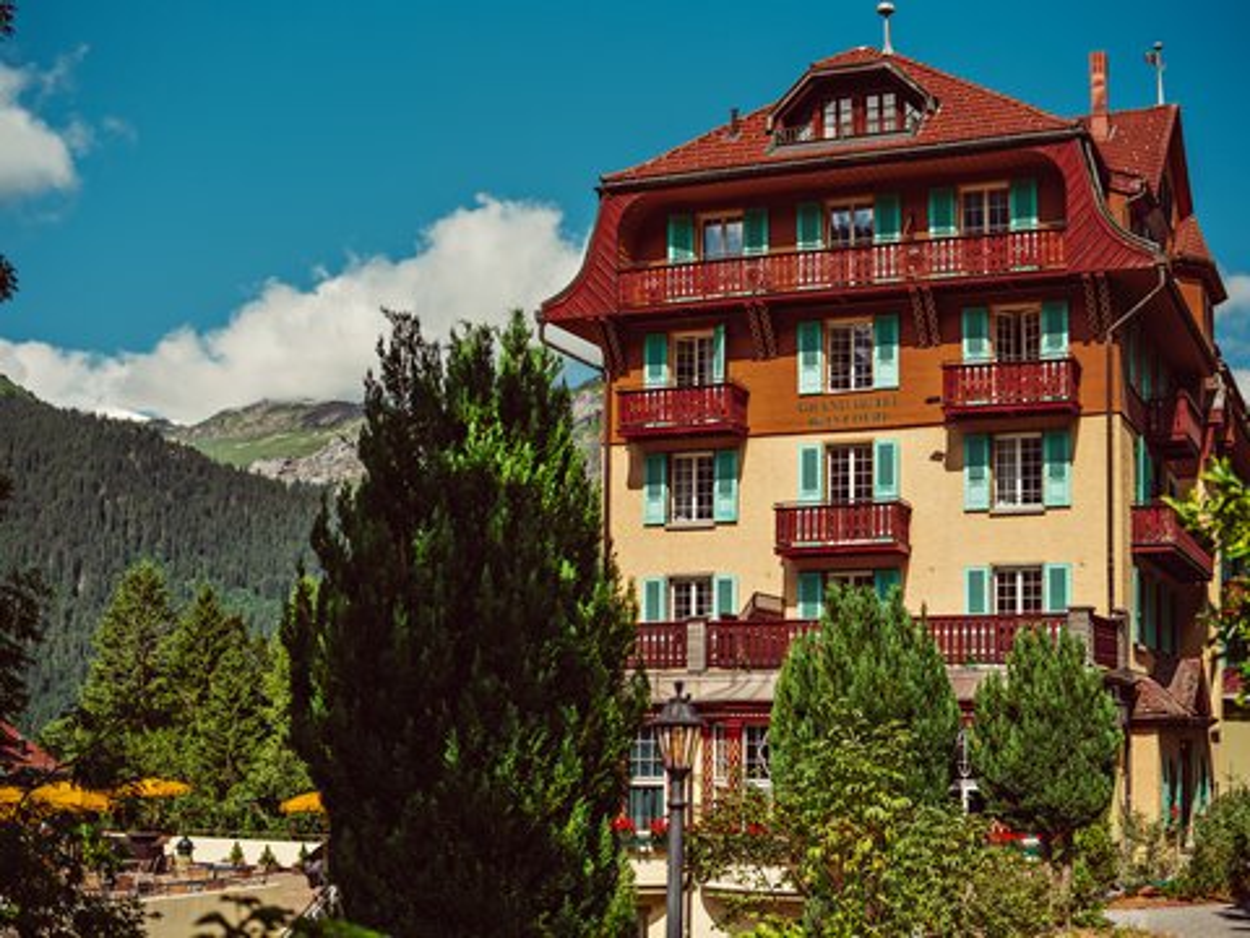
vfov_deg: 32.9
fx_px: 1589
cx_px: 625
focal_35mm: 44
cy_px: 469
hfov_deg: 42.9
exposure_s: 1/3800
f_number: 2.8
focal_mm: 55
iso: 80
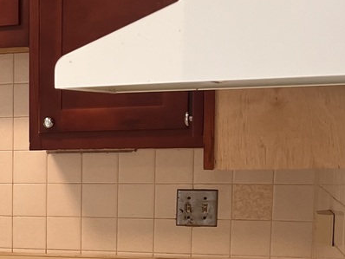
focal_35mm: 94
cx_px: -201
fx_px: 937
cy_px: 223
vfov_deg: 15.6
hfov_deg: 18.1
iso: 125
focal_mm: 5.7
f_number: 1.5
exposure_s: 1/120
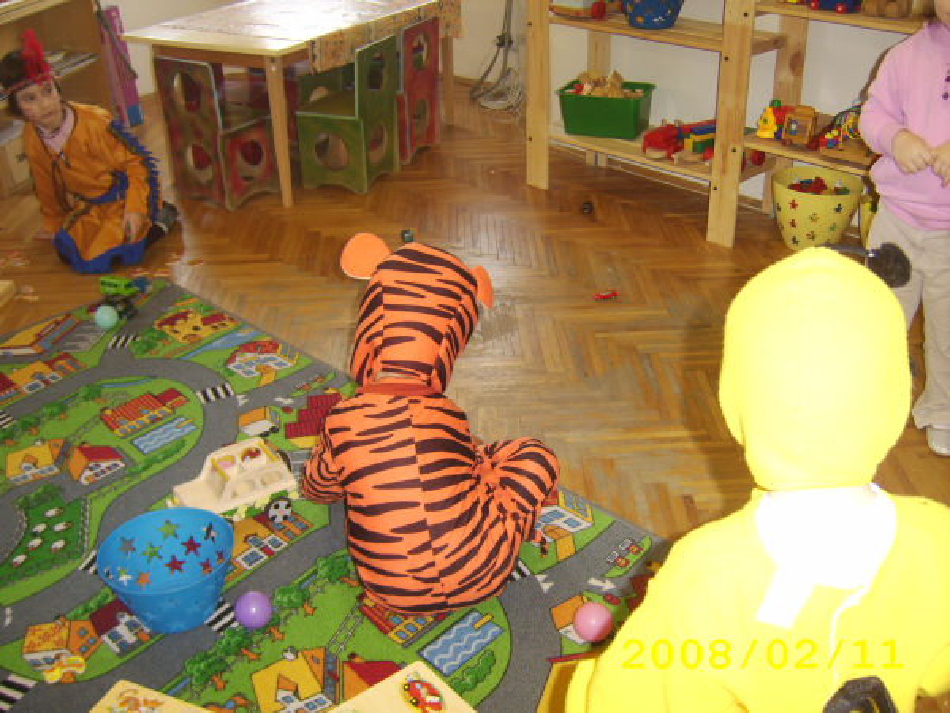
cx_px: 475
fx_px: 851
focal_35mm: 31
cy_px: 356
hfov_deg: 58.4
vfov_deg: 45.4
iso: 141
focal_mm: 8.13
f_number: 2.7
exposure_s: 1/30
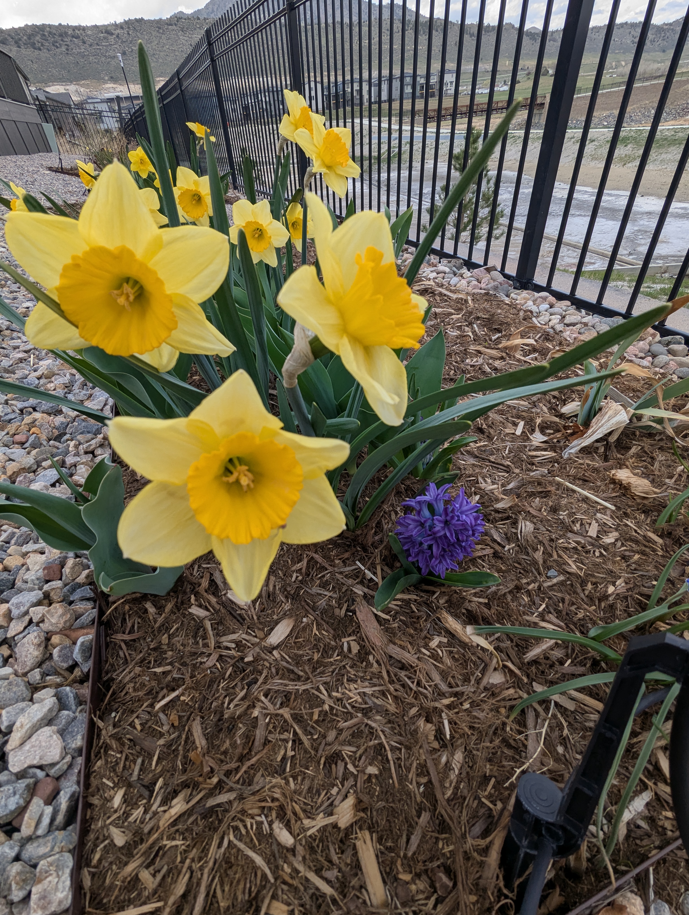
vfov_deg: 94.4
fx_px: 424
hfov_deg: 78.2
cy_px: 458
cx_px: 344
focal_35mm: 16
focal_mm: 2.35
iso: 25
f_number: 2.2
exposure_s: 1/525
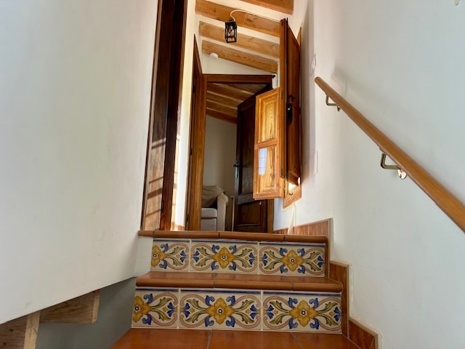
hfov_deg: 67.3
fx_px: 349
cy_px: 174
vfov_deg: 53.1
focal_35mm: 26
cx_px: 232
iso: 64
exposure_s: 1/121
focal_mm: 5.7
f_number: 1.5
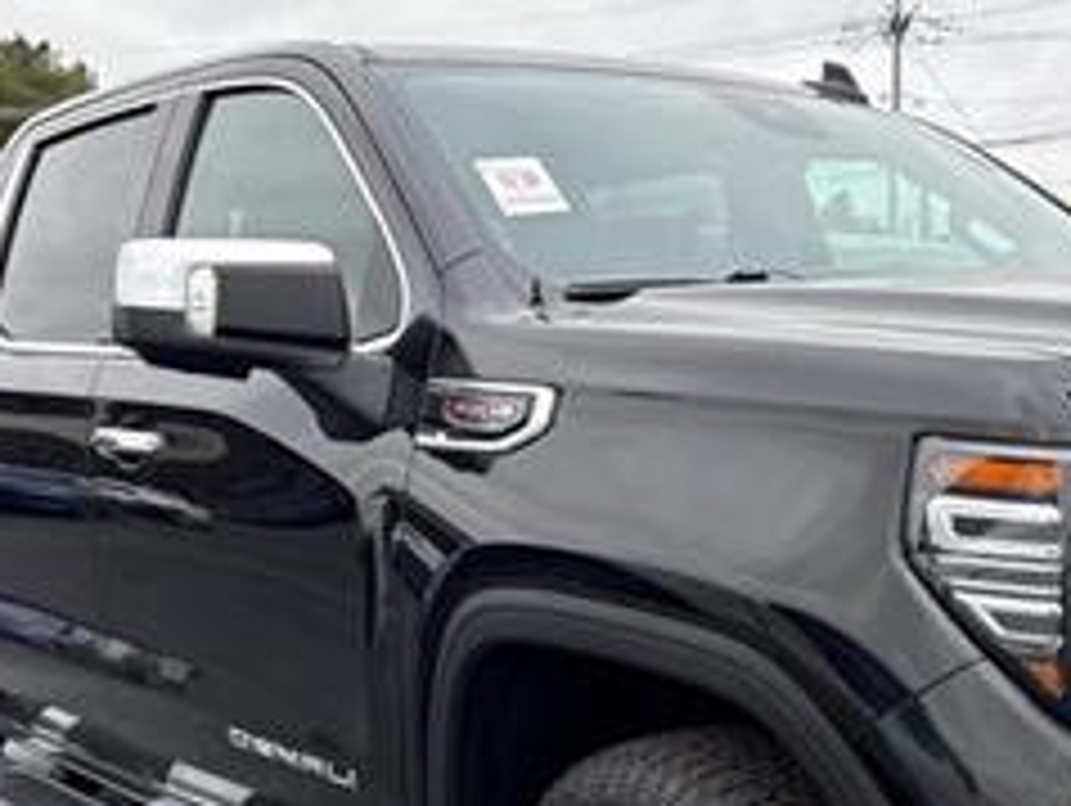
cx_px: 860
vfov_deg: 25.9
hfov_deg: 33.9
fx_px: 1703
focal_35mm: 55
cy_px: 707
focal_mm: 5.96
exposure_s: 1/641
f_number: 1.6
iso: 50
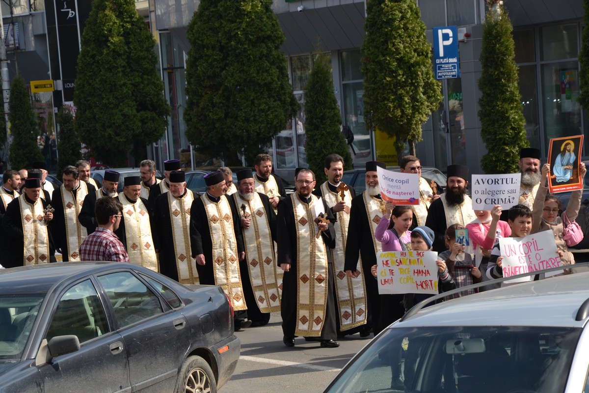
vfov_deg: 8.7
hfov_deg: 13.0
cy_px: 196
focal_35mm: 158
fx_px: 2577
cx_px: 294
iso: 100
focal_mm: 105
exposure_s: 1/200
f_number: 9
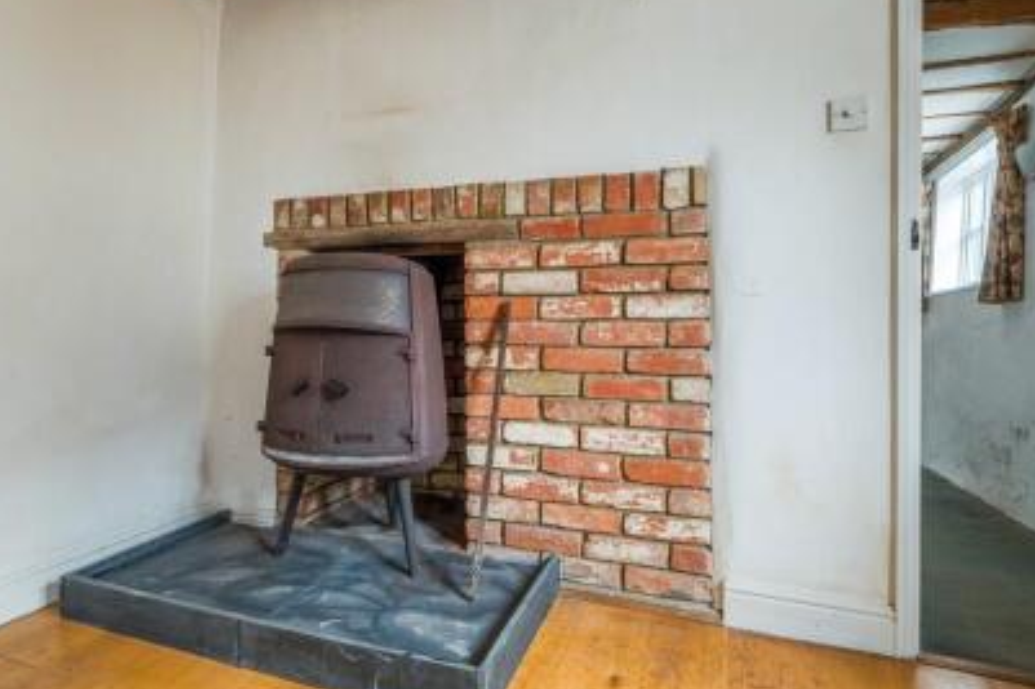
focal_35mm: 19
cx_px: 459
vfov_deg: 64.5
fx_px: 546
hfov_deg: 86.6
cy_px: 334
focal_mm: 10.6
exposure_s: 1/10
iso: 160
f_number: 7.1
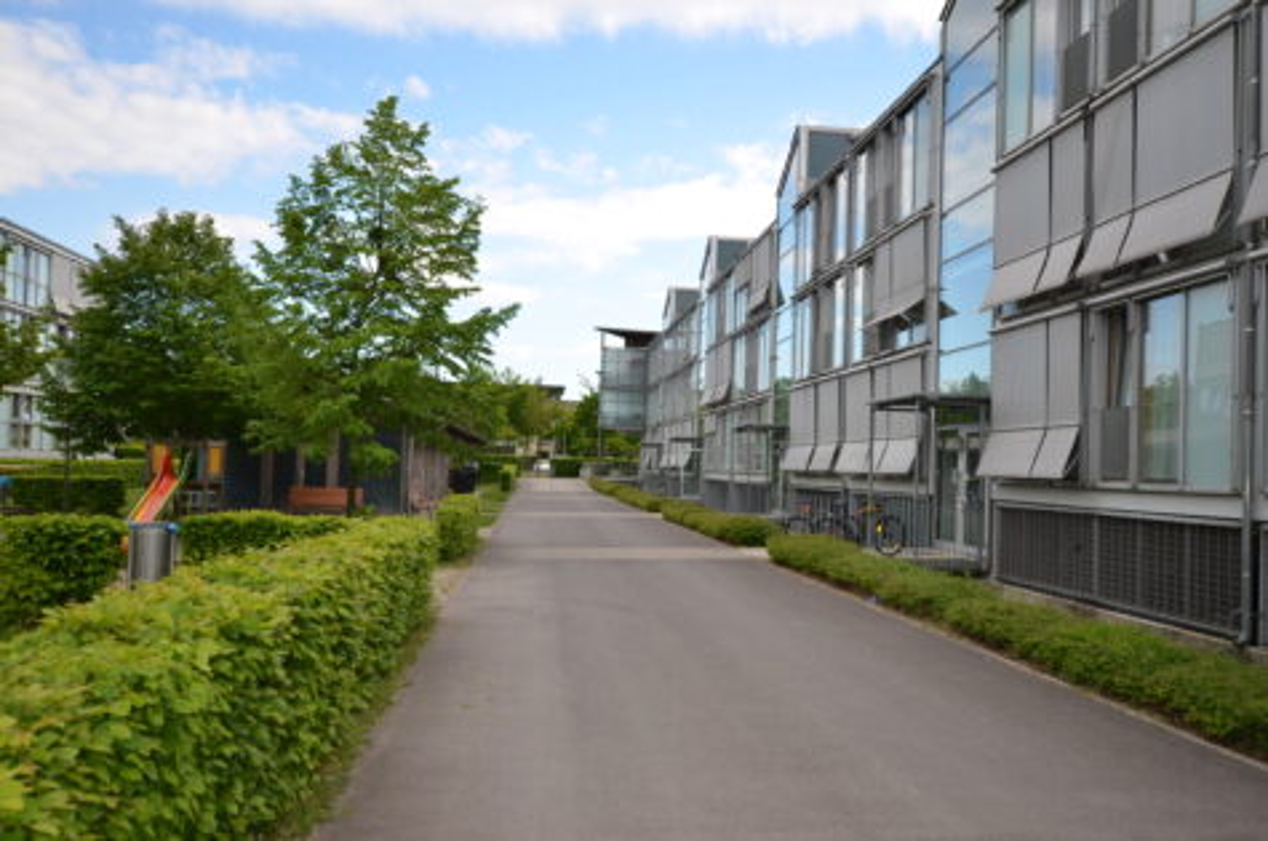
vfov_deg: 43.5
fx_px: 1055
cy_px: 420
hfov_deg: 62.0
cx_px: 634
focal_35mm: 30
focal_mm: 20
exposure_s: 1/250
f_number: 4.5
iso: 100
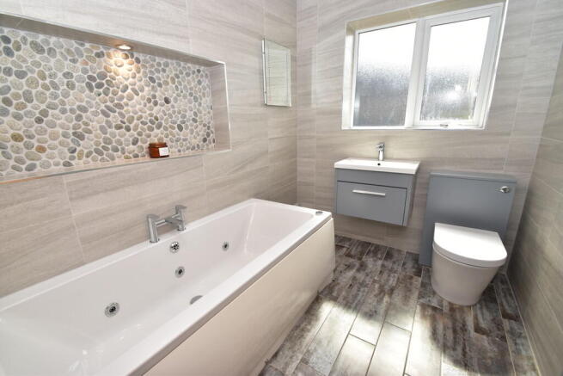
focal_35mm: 15
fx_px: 235
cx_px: 282
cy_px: 188
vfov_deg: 77.4
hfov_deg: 100.4
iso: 400
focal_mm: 10
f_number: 9
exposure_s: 1/125
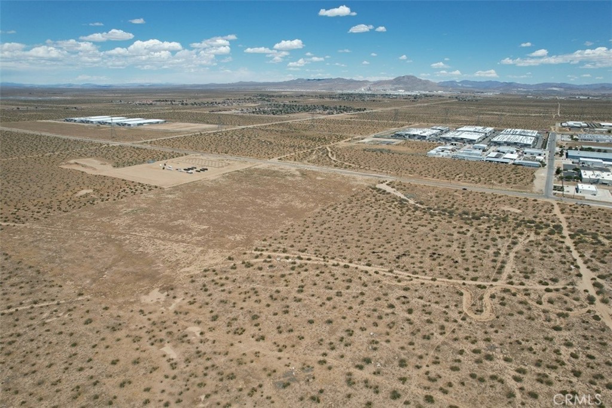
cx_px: 306
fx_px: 374
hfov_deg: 78.6
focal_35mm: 22
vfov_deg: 57.2
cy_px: 204
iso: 100
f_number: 2.8
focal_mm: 8.38
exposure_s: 1/725
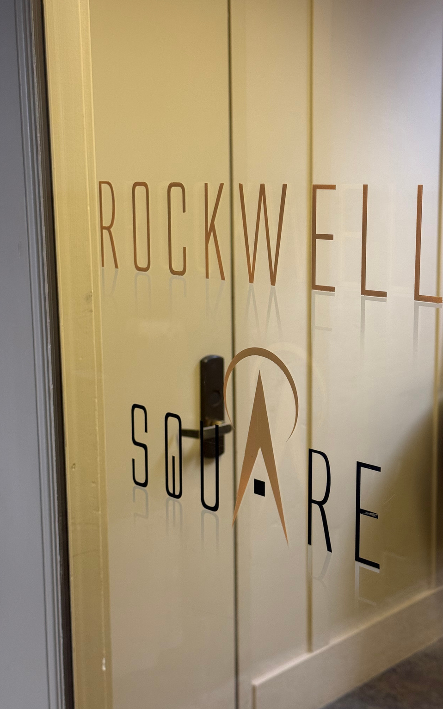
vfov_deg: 39.6
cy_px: 354
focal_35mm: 51
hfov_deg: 25.3
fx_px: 985
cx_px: 265
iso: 160
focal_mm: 6.76
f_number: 1.78
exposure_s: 1/60
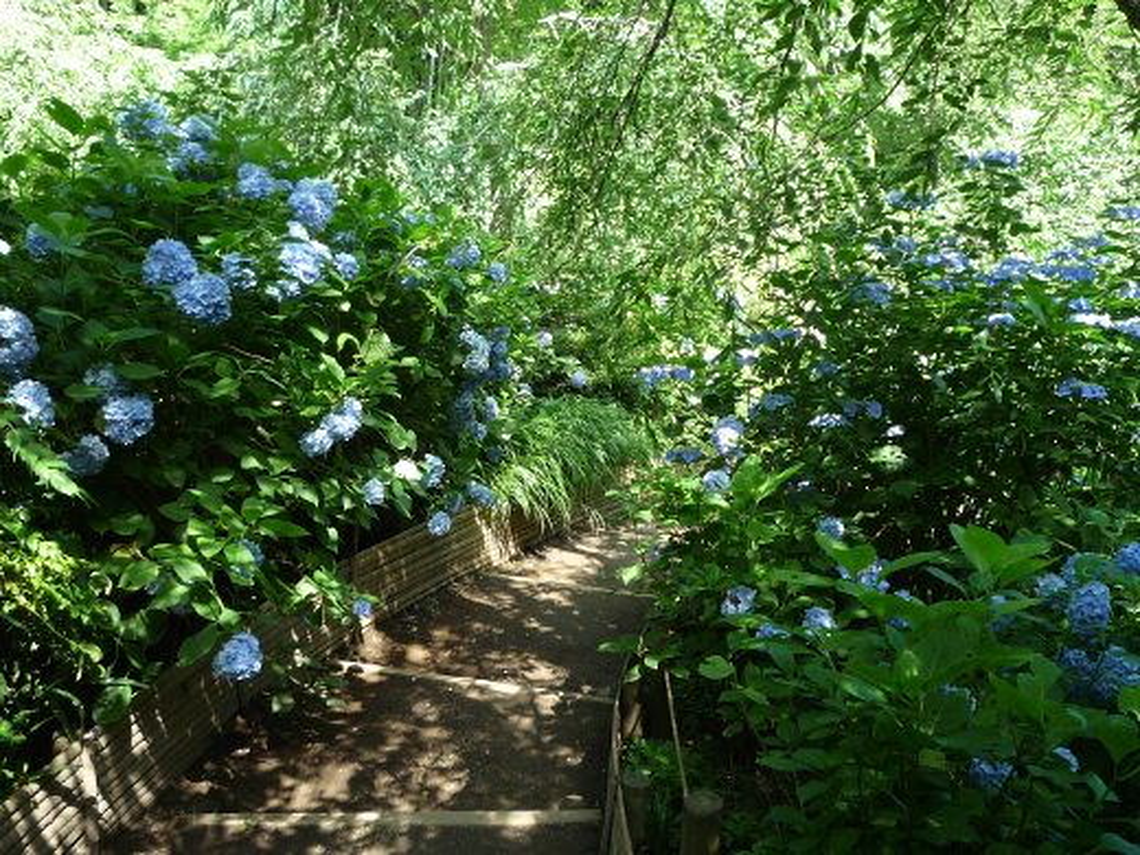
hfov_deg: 58.4
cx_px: 570
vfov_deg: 45.4
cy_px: 428
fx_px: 1021
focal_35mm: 31
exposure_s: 1/80
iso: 100
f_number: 2.8
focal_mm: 4.5
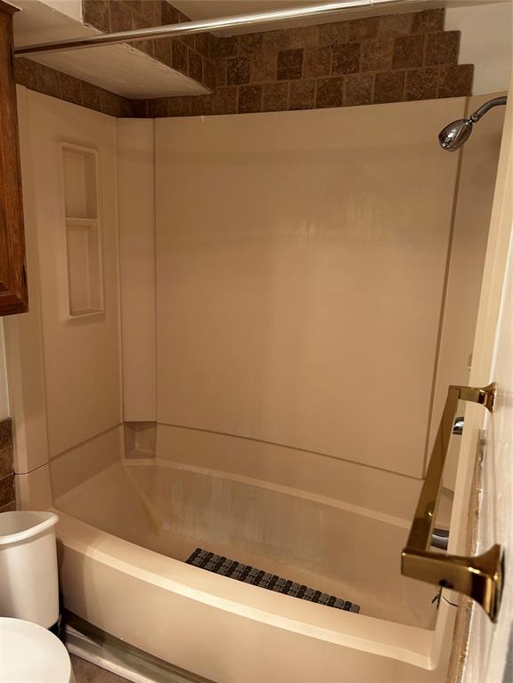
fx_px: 514
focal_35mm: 26
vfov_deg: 67.3
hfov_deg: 53.1
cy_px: 342
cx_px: 256
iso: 80
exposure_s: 1/120
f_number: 1.5
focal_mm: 5.7
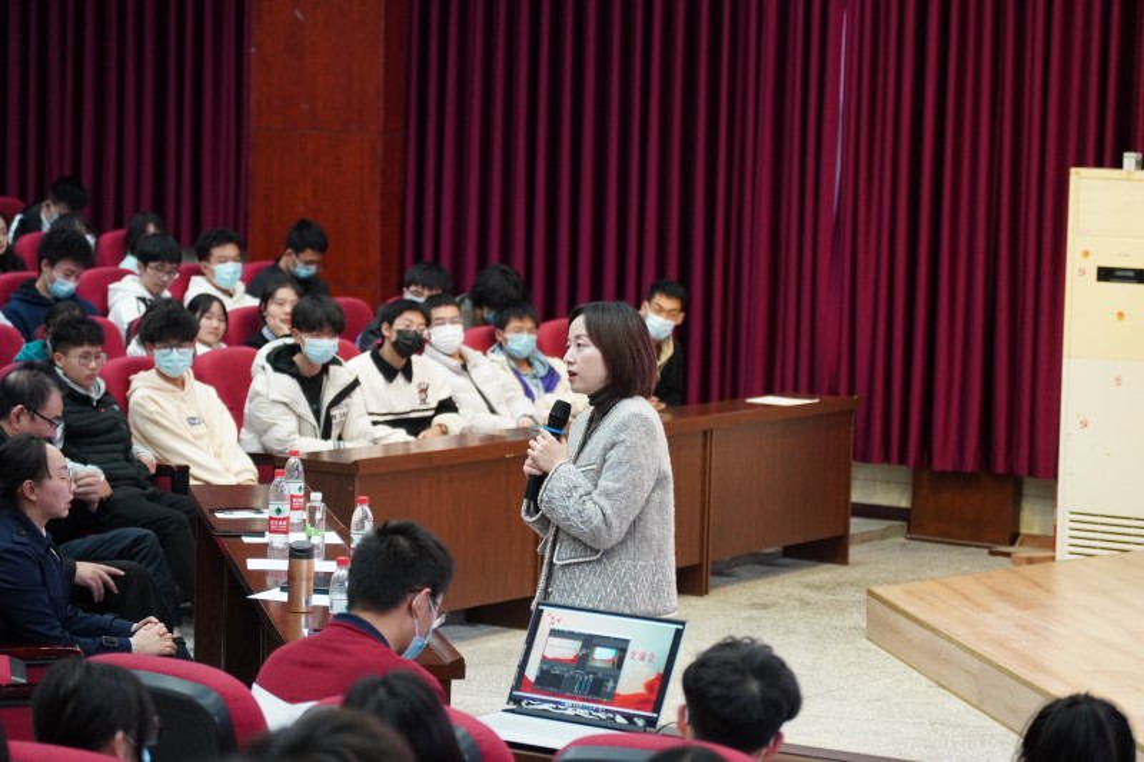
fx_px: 3336
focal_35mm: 105
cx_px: 572
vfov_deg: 13.0
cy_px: 381
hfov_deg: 19.5
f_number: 2.8
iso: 2000
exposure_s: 1/125
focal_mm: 70
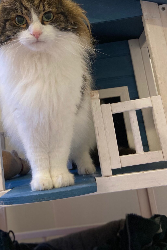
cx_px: 55
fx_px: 313
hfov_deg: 29.7
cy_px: 80
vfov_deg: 42.9
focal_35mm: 45
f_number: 1.8
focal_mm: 4.25
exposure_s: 1/50
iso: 250
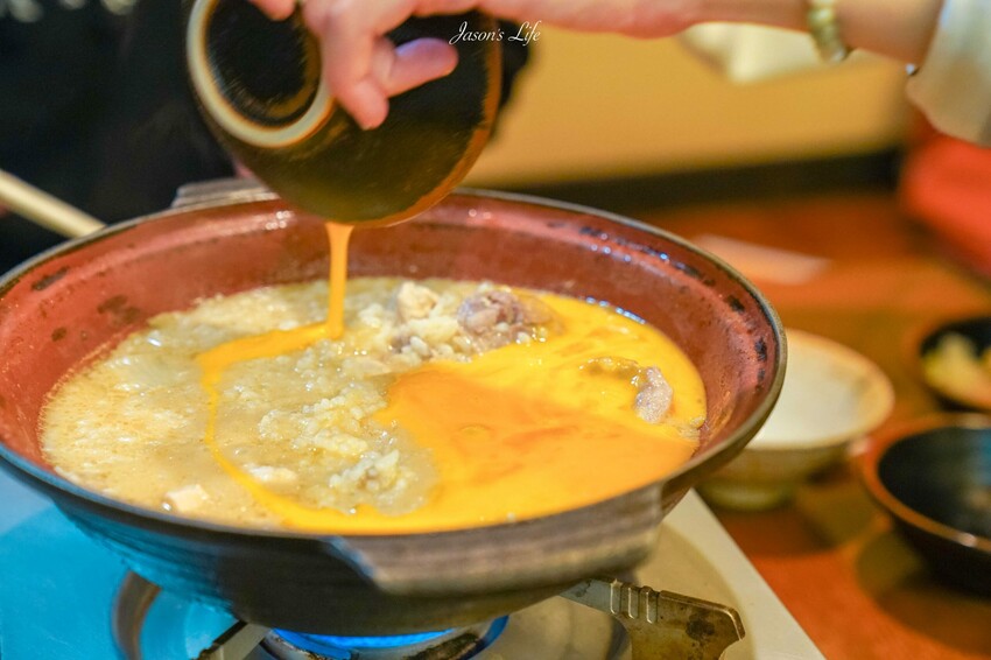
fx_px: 1871
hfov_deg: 29.7
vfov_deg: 20.0
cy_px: 330
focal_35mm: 68
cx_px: 496
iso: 4000
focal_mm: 68
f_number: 4
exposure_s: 1/80
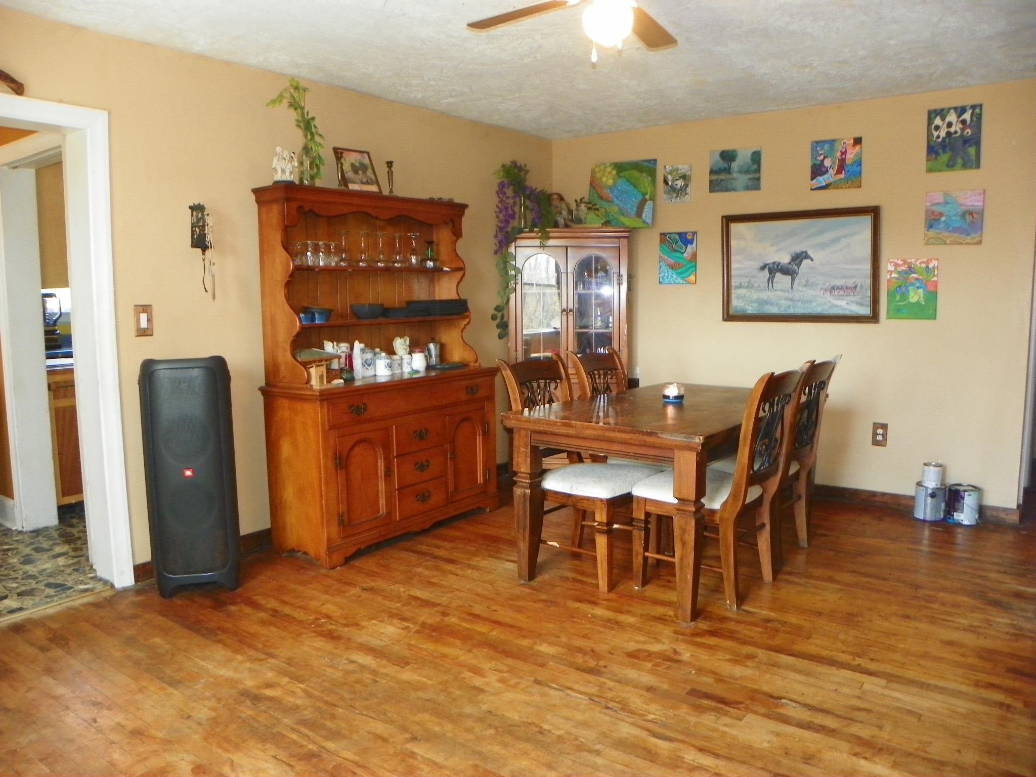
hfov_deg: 67.3
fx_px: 778
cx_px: 518
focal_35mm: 26
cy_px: 388
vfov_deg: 53.1
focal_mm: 4.6
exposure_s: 1/30
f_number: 2.8
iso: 200
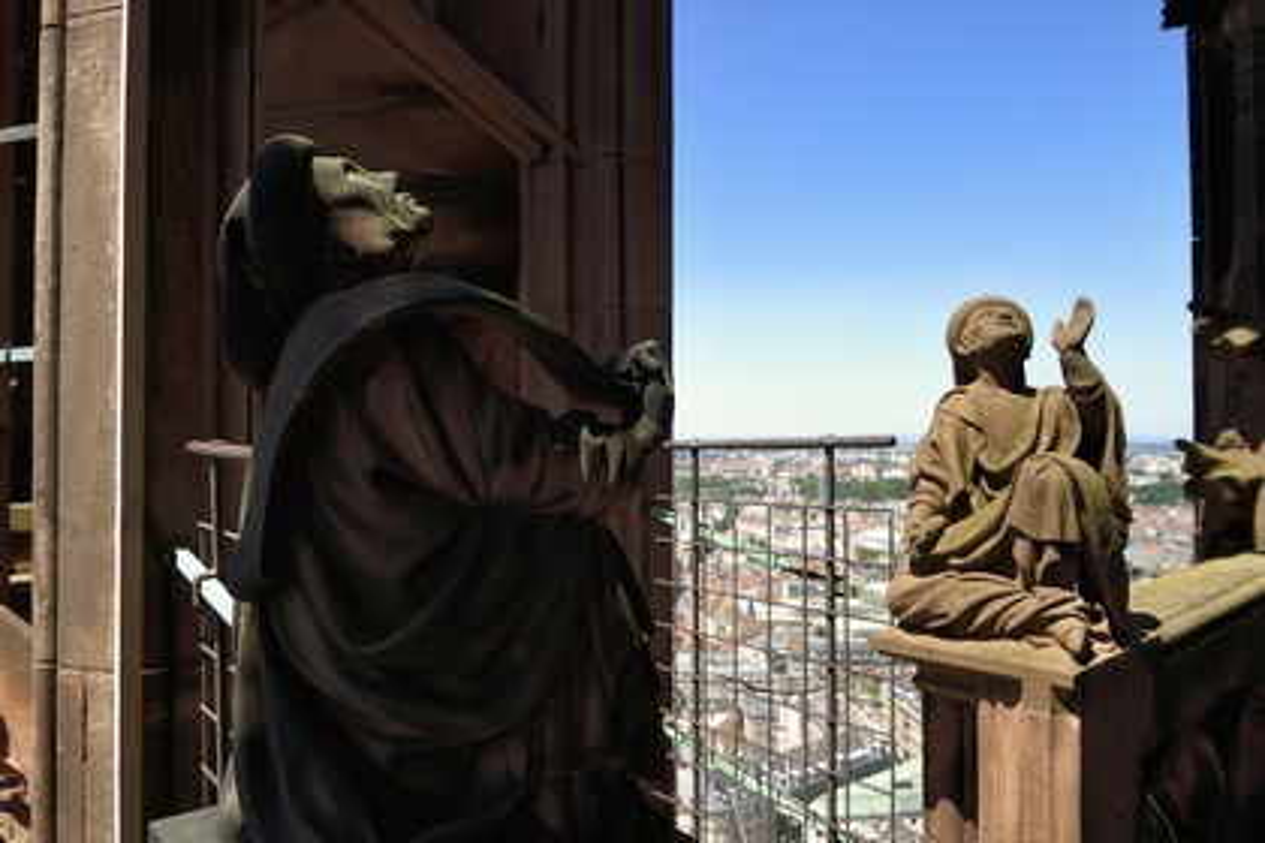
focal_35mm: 24
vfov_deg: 53.1
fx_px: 843
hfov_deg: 73.7
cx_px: 632
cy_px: 422
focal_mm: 24
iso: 200
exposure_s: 1/125
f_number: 9
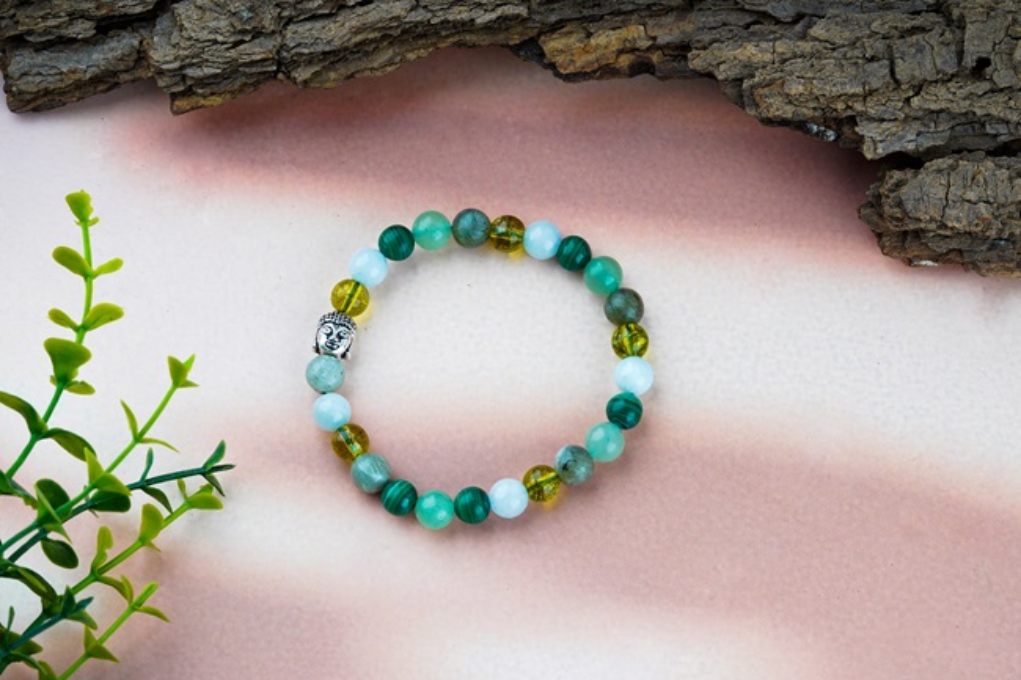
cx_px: 510
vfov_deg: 15.2
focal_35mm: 90
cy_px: 340
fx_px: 2552
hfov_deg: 22.6
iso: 100
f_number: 14
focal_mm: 90
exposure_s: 1/160
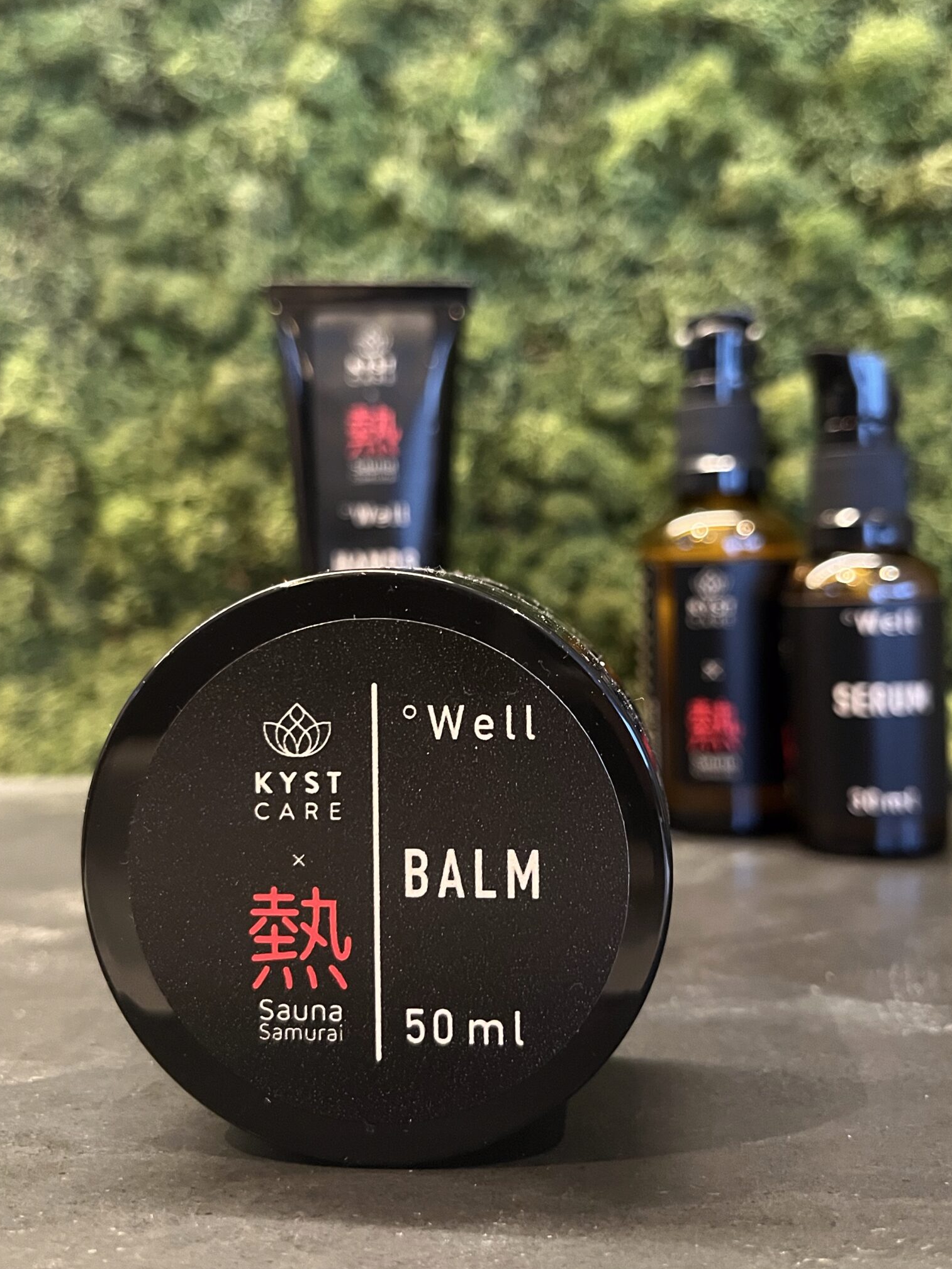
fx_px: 1210
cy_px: 592
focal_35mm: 33
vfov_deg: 55.3
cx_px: 508
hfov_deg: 42.9
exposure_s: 1/25
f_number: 1.6
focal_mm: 5.1
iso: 500
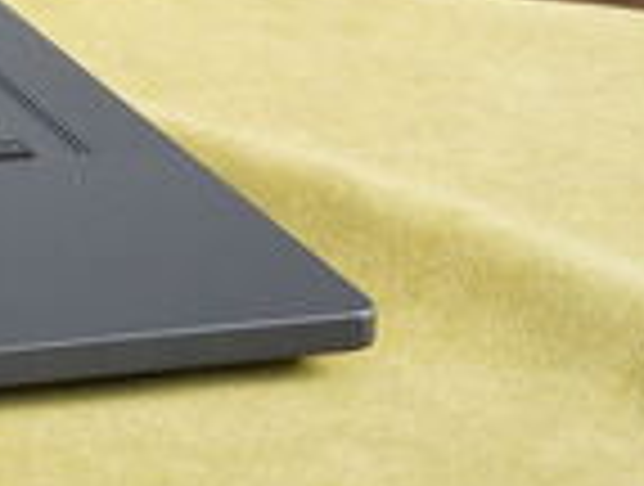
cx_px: -653
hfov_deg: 8.6
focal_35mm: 216
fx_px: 4030
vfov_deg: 6.8
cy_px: -155
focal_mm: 35
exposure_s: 1/160
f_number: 6.3
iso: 2000
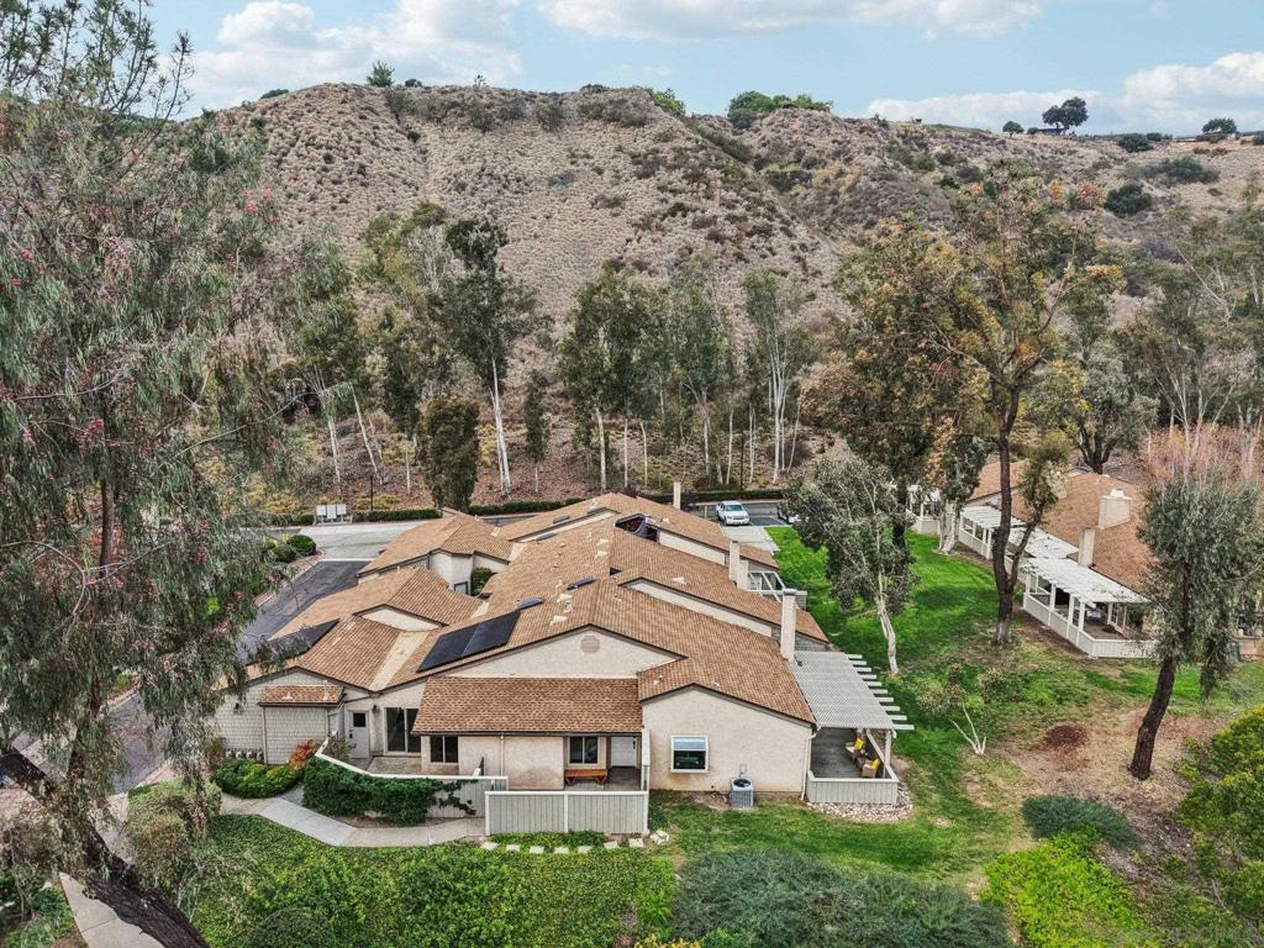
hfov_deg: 71.6
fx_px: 876
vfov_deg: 56.8
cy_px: 474
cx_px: 632
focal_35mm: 24
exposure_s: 1/4000
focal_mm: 8.7
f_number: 1.8
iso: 320
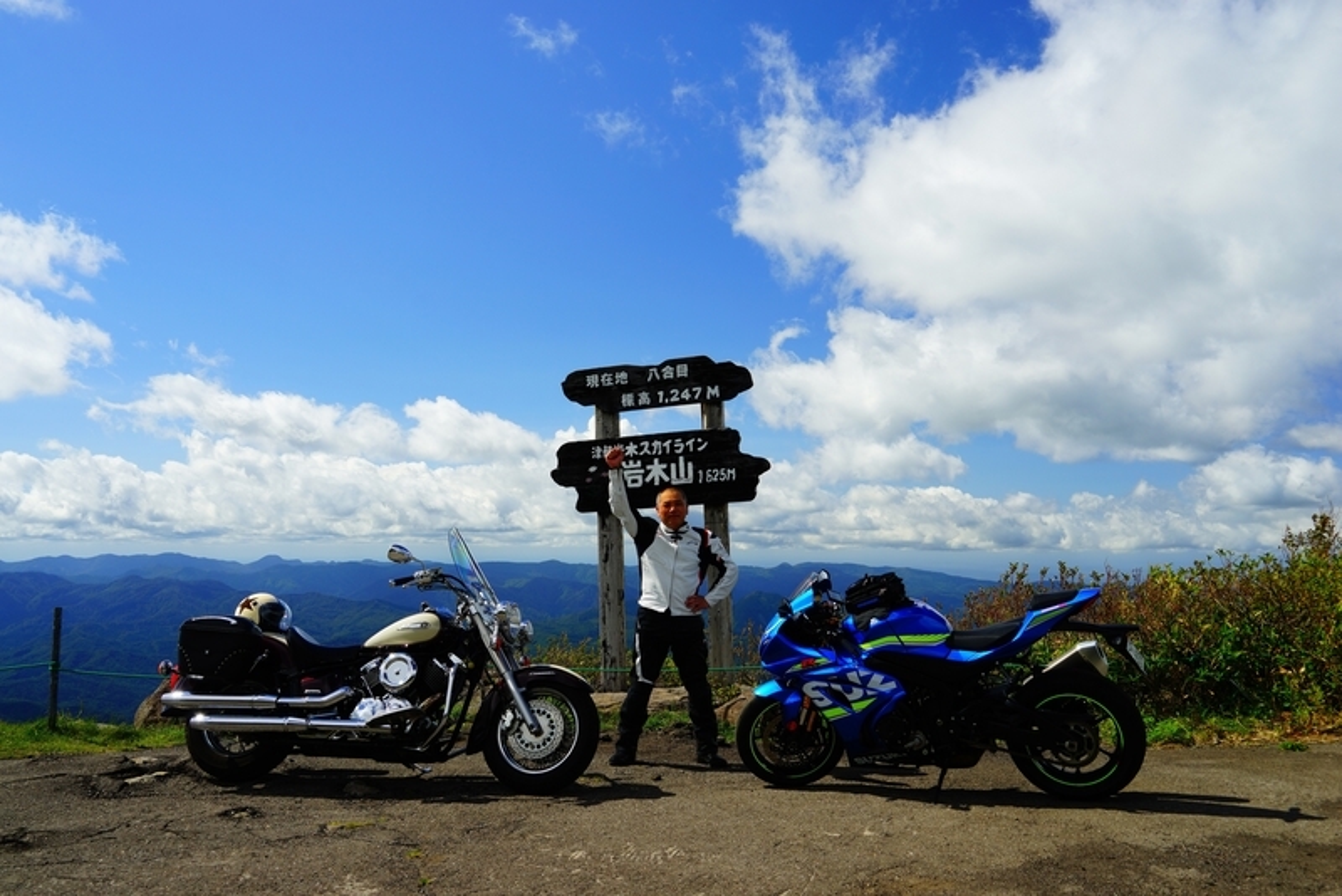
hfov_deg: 61.9
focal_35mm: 30
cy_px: 448
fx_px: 1119
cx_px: 671
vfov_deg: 43.6
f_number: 8
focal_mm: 30
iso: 100
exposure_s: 1/100
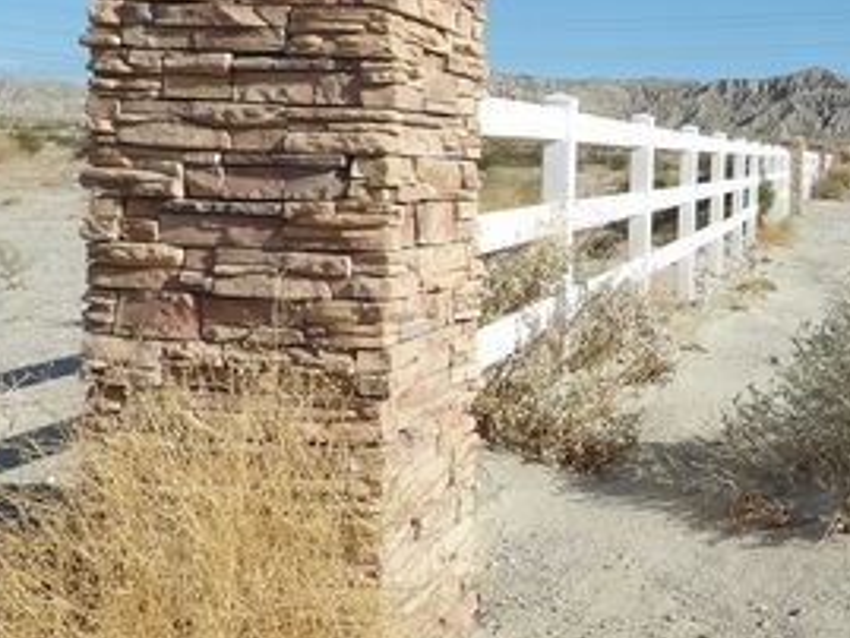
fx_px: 1277
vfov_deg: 27.9
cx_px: 749
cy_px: 226
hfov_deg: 34.9
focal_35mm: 52
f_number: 4.8
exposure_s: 1/600
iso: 100
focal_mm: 5
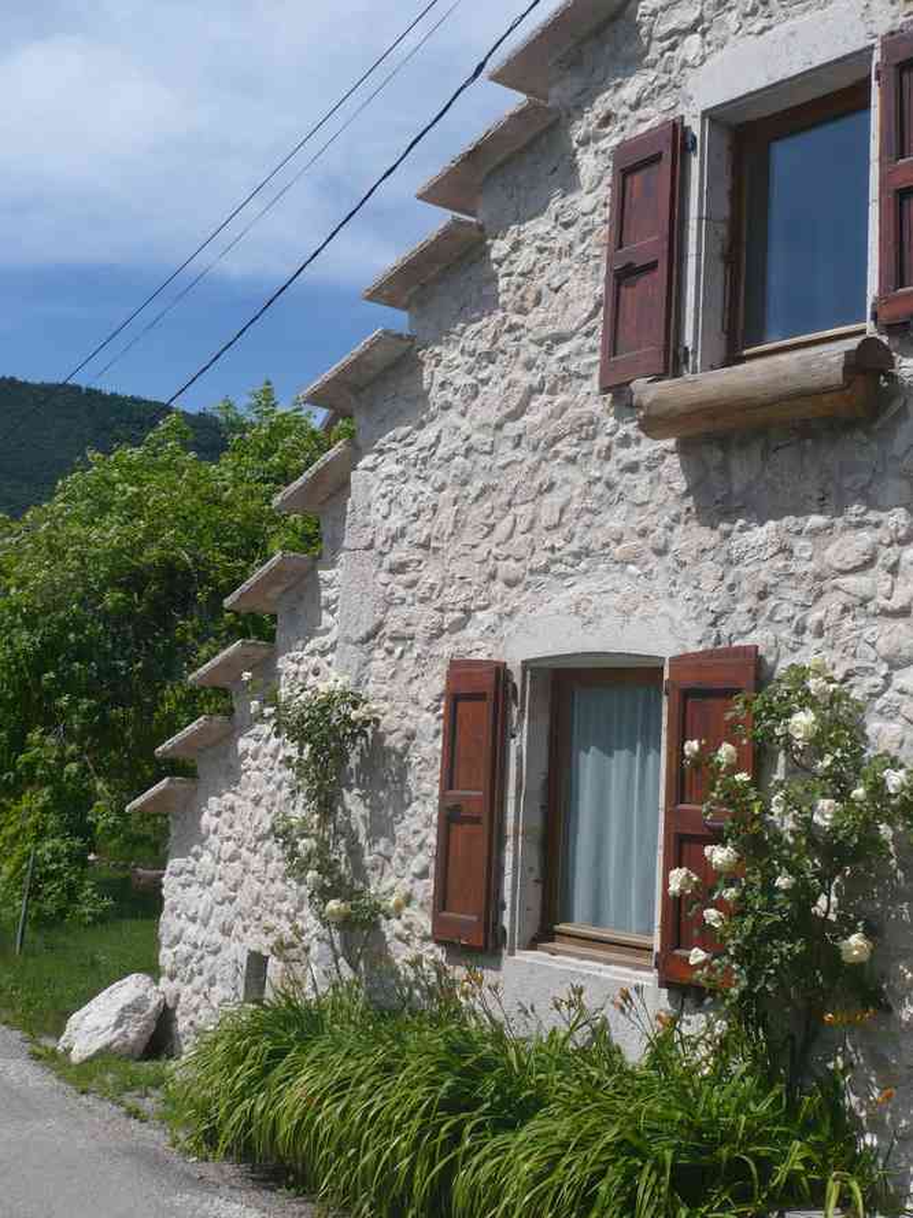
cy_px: 609
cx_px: 456
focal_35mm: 43
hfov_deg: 33.6
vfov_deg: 43.9
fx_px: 1512
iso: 100
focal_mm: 5.8
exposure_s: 1/400
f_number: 8
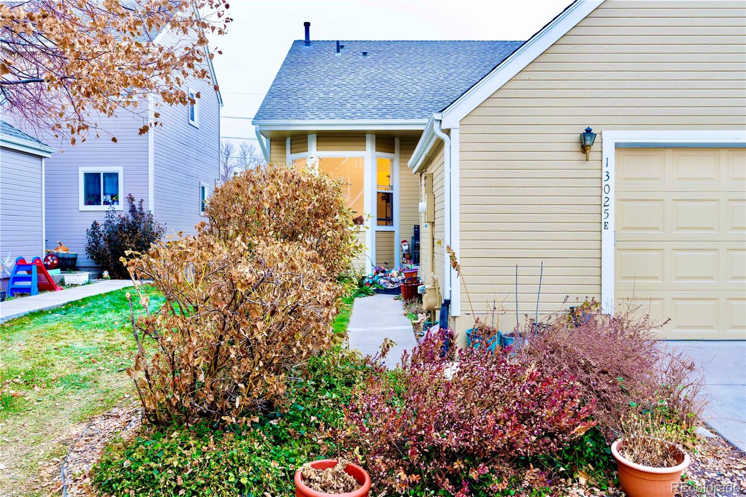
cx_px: 373
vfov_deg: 41.1
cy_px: 248
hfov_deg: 58.7
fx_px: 663
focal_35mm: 32
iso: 250
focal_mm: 32
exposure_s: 1/10
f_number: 8
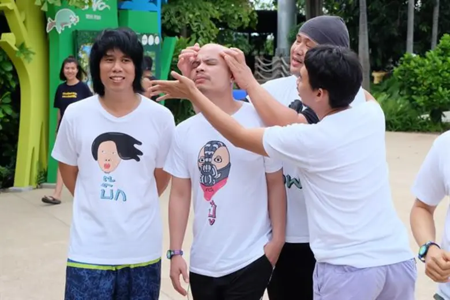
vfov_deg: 20.0
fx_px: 850
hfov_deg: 29.7
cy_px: 150
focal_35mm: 68
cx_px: 225
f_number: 5.6
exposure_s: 1/250
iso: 400
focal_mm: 45.2
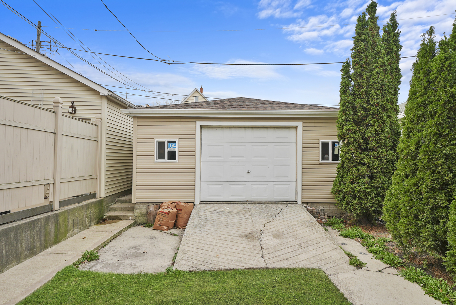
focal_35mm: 22
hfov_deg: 78.6
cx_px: 228
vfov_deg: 57.3
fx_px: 279
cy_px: 152
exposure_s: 1/100
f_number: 4.5
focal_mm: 22
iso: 80
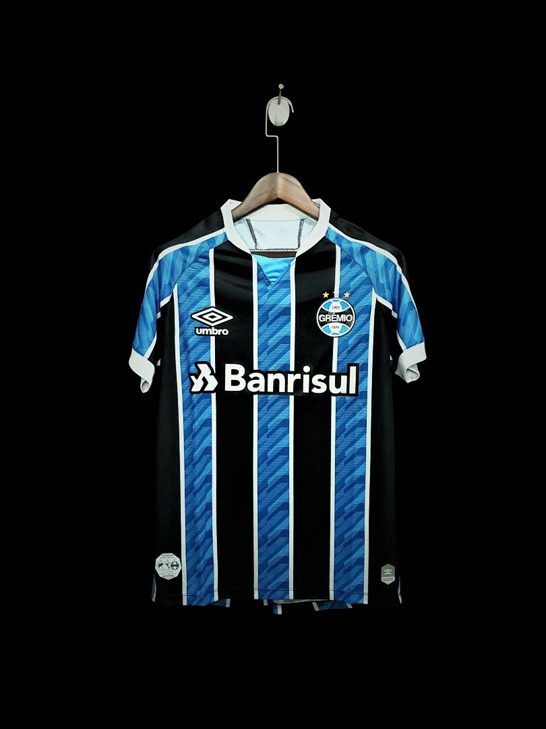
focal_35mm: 26
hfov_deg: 53.1
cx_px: 273
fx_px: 547
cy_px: 364
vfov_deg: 67.3
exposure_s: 1/45
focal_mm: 4.3
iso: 640
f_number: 1.5
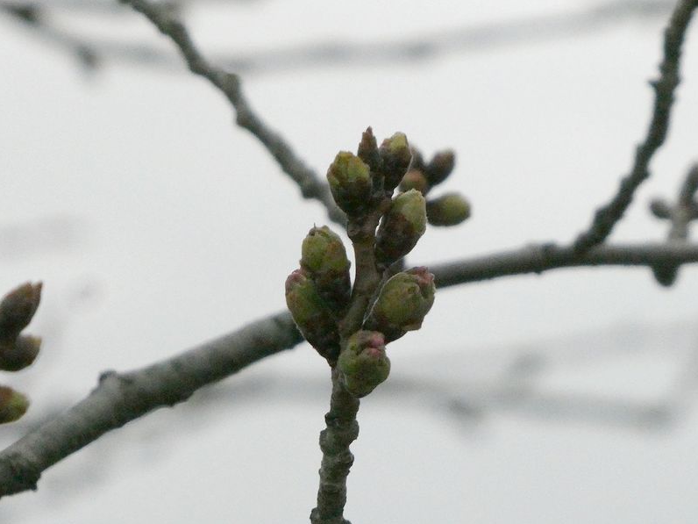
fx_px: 7562
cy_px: 262
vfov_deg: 4.0
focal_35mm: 375
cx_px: 349
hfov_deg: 5.3
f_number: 6
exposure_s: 1/100
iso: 1000
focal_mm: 66.8
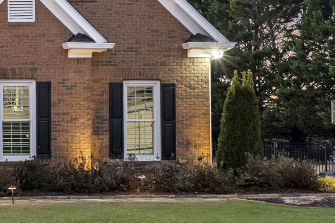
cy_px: 156
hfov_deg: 17.4
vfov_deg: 13.0
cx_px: -176
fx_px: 977
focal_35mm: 105
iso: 500
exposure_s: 1/4
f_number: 8
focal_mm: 32
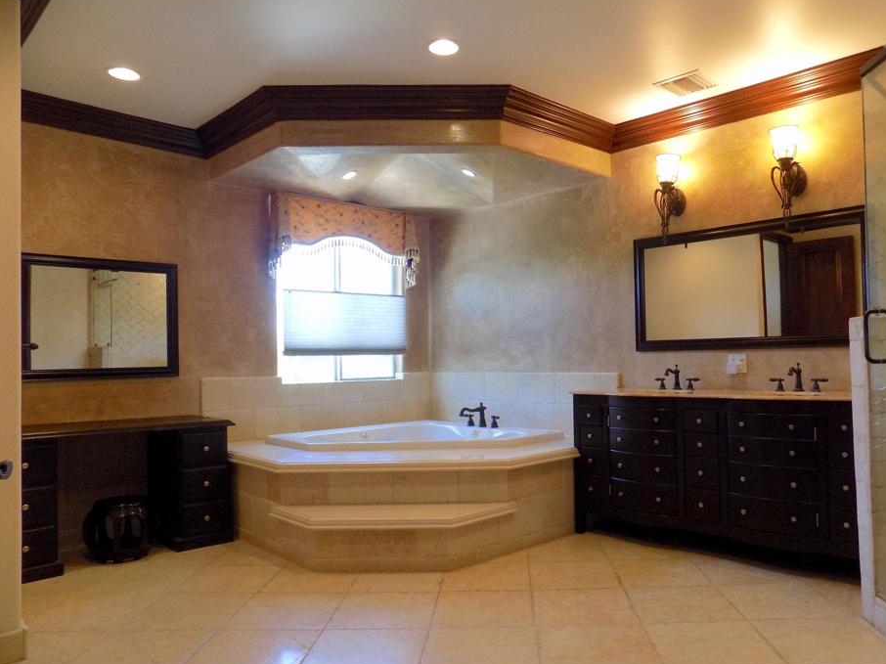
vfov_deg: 53.0
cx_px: 500
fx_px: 665
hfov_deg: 67.1
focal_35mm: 26
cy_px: 349
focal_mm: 4
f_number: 3.1
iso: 160
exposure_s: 1/30
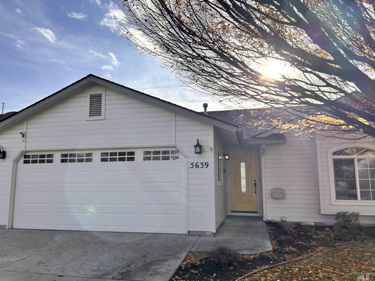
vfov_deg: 51.4
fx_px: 293
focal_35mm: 27
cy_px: 141
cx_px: 184
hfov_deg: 65.3
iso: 50
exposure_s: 1/2841
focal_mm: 5.7
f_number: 1.5
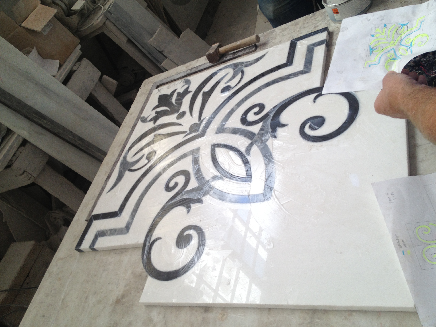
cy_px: 164
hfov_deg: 52.6
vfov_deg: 40.7
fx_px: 441
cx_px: 218
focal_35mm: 35
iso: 50
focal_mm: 4.28
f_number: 2.4
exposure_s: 1/175
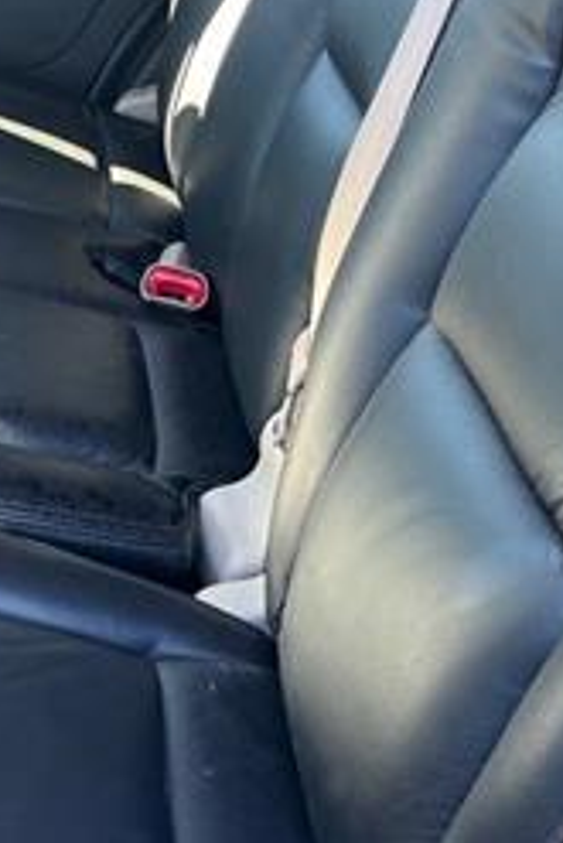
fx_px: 1640
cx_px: -55
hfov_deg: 18.7
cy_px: 198
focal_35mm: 70
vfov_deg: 28.4
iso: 125
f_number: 1.6
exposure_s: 1/69
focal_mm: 5.1
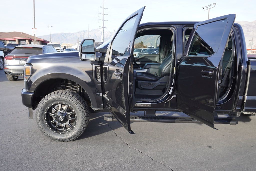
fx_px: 213
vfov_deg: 43.7
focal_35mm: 30
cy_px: 86
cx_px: 128
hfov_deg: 61.9
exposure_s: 1/100
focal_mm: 20
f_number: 5
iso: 100
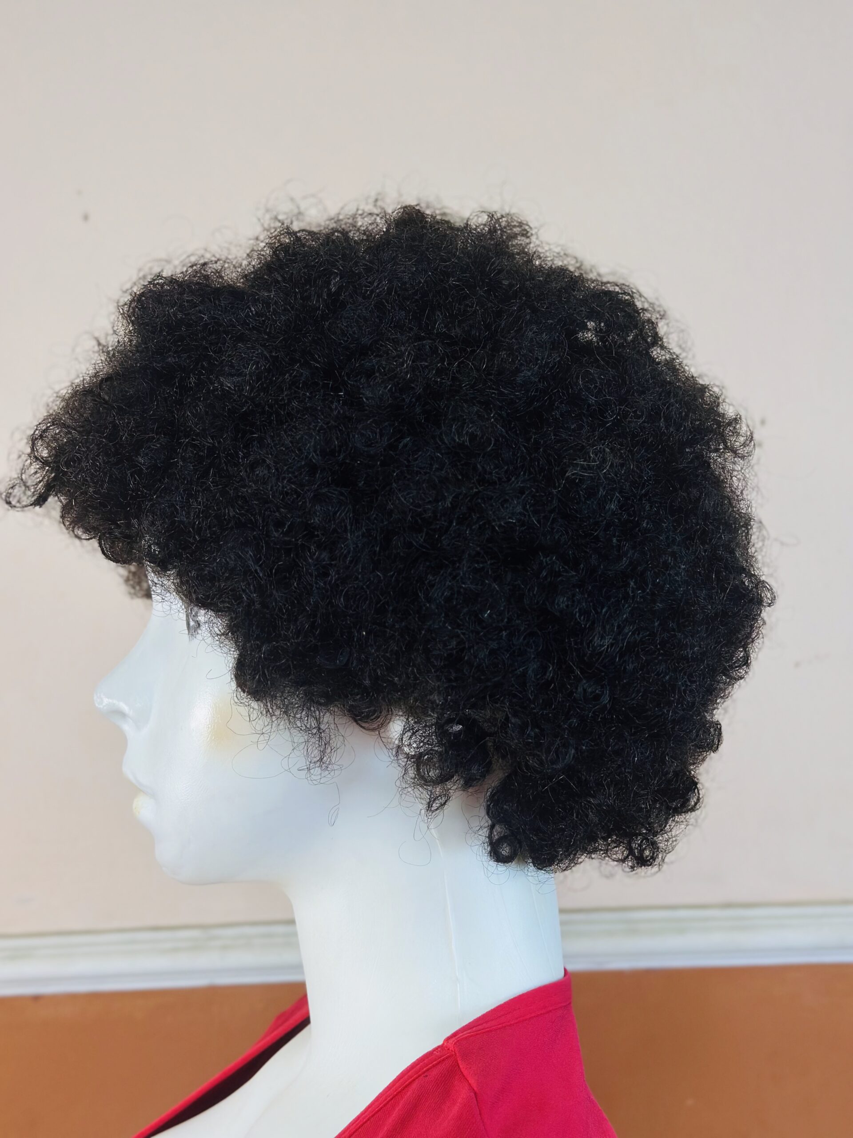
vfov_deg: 39.7
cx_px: 426
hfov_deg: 30.3
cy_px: 569
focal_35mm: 48
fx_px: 1577
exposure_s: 1/431
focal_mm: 6.86
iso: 80
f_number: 1.78
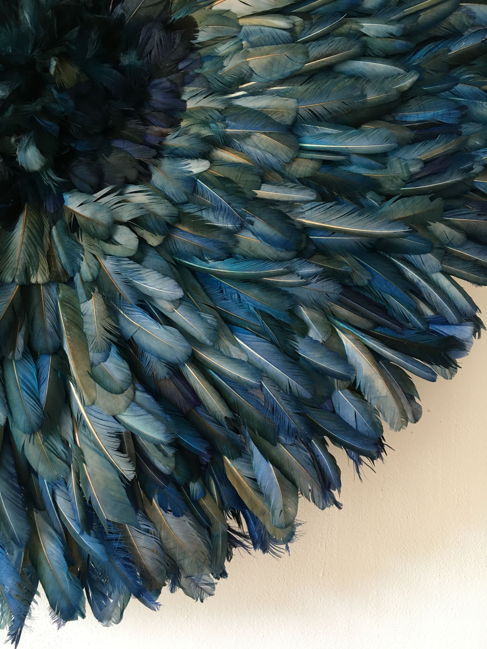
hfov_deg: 48.2
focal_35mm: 29
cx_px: 244
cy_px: 324
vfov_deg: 61.7
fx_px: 544
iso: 50
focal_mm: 4.15
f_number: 2.2
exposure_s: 1/17
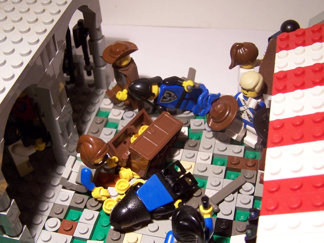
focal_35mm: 48
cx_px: 155
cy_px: 140
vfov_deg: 30.2
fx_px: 449
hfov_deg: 39.6
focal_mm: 6.3
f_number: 2.8
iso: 140
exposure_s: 1/30
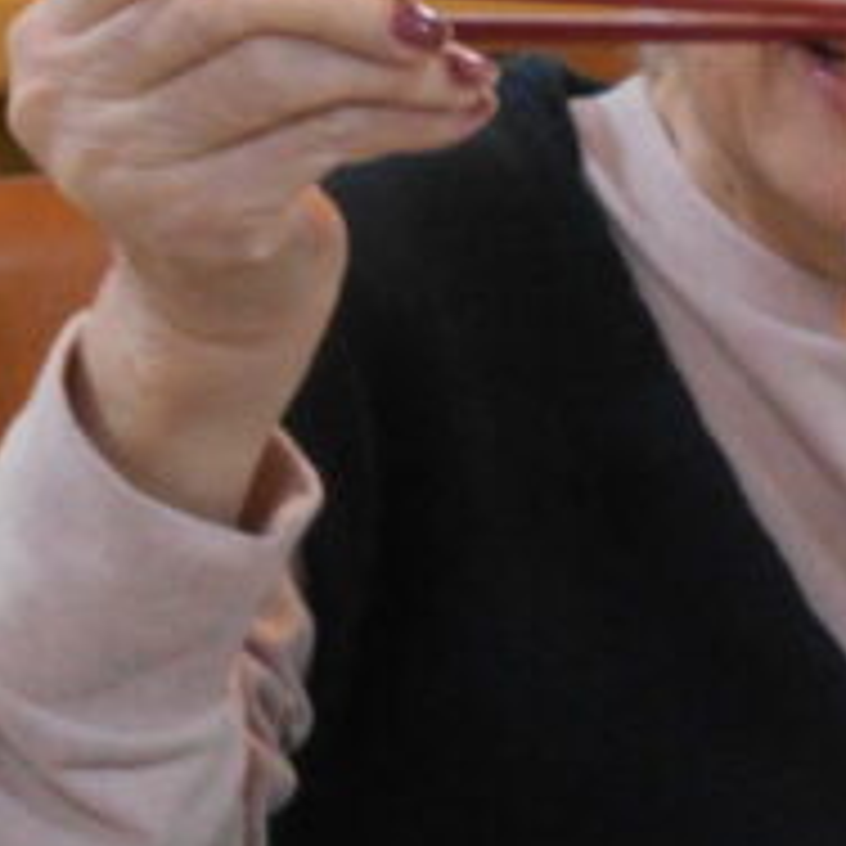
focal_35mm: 147
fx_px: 4065
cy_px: 670
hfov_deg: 11.5
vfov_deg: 11.8
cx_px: 1143
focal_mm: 6.7
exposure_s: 1/20
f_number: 3.9
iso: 400
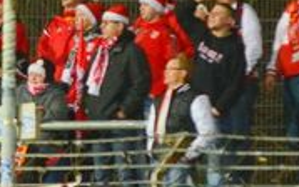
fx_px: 7325
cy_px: 111
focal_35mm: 899
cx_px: -42
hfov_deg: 2.3
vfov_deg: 1.5
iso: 2500
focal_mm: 185
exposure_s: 1/320
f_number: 2.8
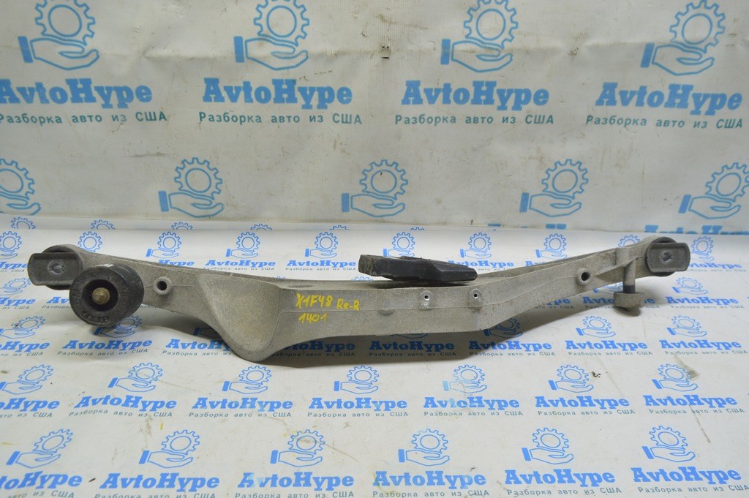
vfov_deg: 47.9
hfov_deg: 67.4
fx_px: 561
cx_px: 374
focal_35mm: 27
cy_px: 249
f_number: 5.6
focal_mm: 18
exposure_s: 1/20
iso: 400
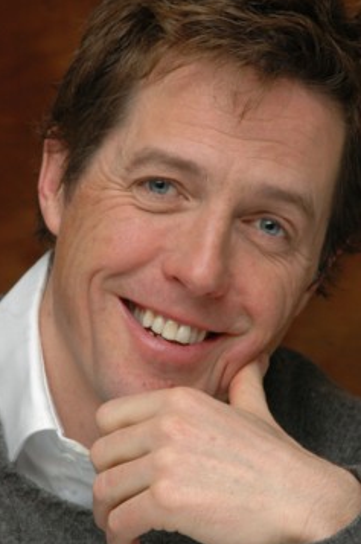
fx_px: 3674
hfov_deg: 5.6
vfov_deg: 8.5
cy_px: 254
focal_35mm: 244
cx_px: 197
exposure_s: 1/1250
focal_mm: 145
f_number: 10
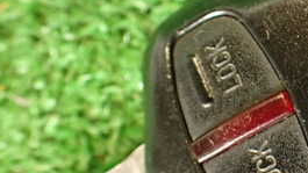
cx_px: 321
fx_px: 604
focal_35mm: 74
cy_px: 100
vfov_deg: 16.3
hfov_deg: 26.7
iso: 320
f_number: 2.3
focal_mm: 5.4
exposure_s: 1/30
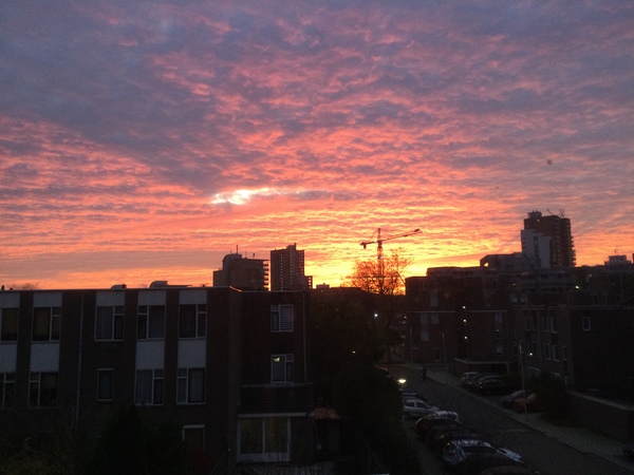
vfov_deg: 45.4
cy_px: 238
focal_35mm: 31
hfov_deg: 58.4
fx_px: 568
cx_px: 317
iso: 100
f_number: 2.4
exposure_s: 1/33
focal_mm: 3.3
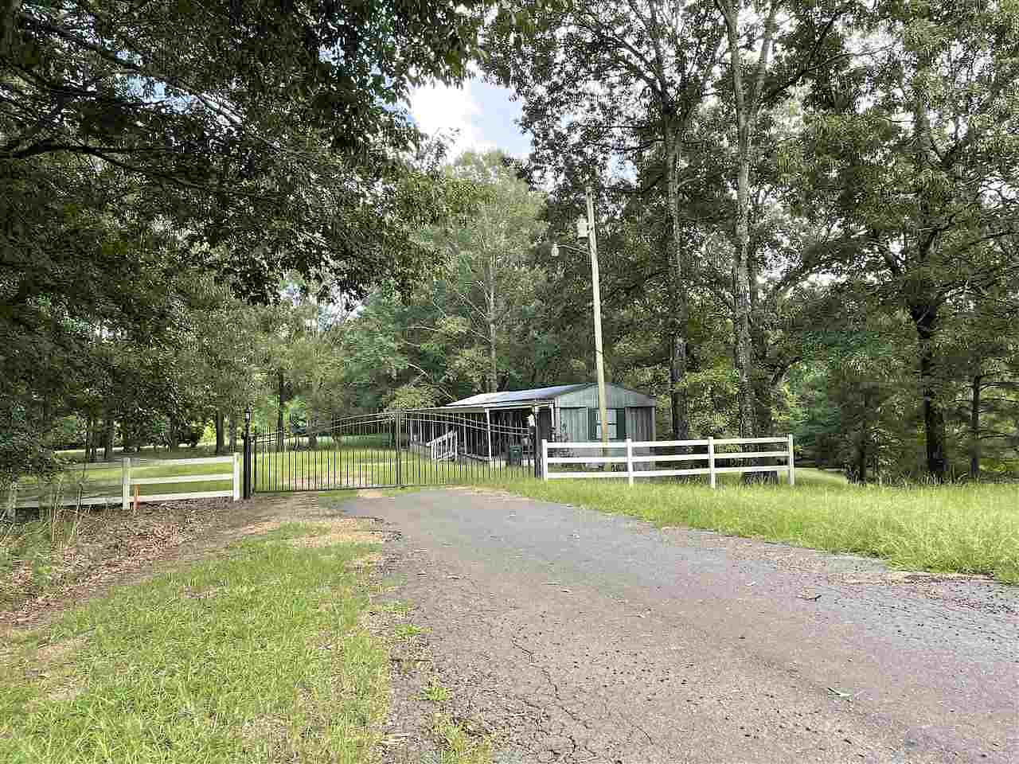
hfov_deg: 67.3
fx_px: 765
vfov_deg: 53.1
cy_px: 382
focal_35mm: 26
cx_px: 510
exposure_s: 1/248
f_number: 1.6
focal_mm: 4.2
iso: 32
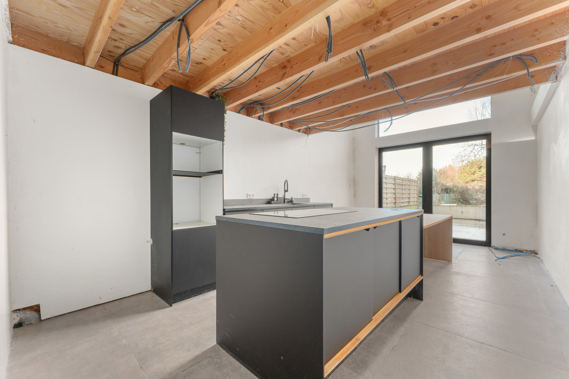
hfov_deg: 104.3
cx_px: 284
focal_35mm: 14
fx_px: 221
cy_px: 190
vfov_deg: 81.2
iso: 250
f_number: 9
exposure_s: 1/3
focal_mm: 14
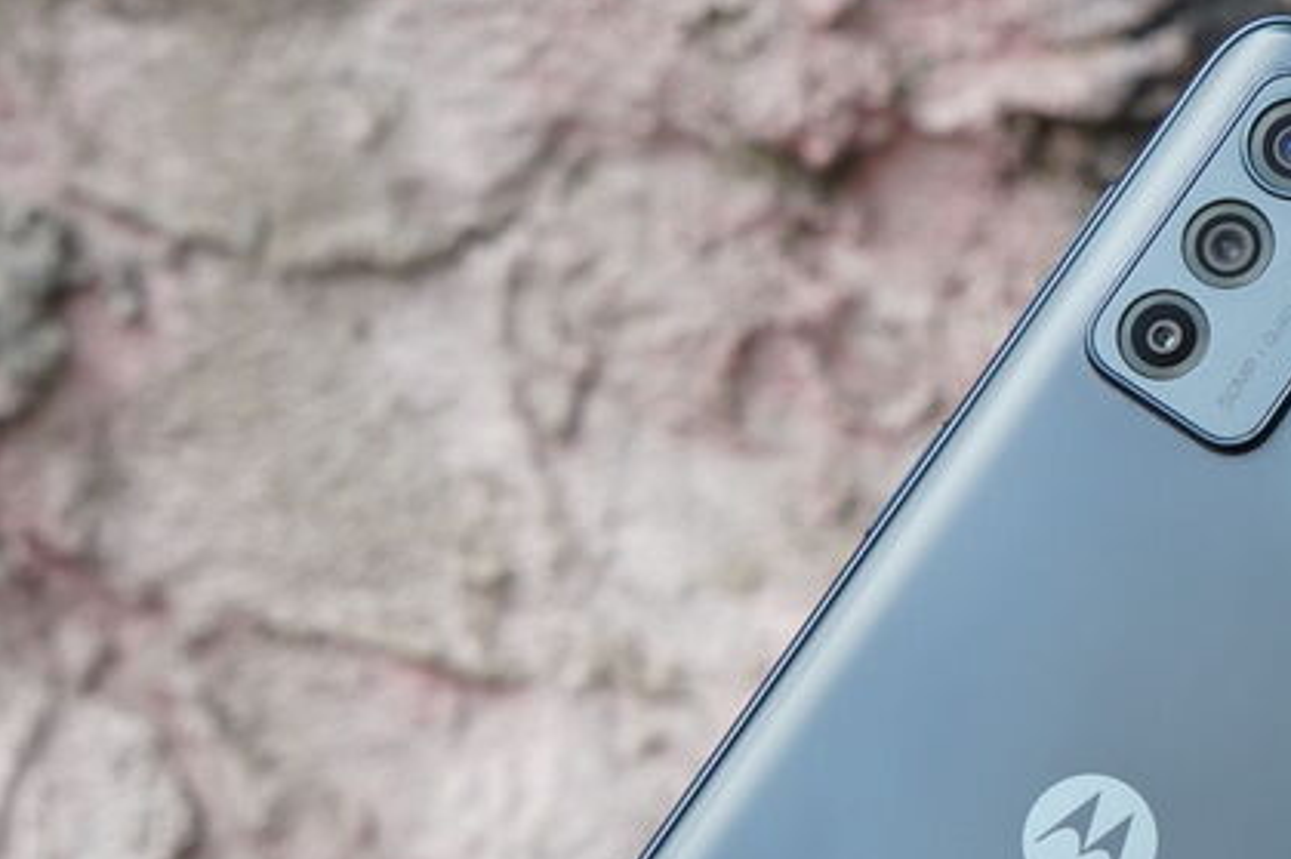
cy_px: 871
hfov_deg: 19.9
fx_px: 3620
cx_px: 1077
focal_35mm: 101
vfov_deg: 13.3
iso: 640
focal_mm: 44
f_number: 8
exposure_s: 1/125
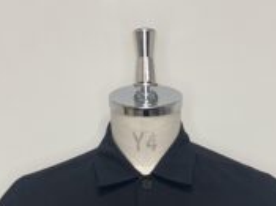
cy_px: 308
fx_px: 510
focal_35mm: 64
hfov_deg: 30.3
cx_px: 155
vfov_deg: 19.9
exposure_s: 1/50
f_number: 1.8
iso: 100
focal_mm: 3.99
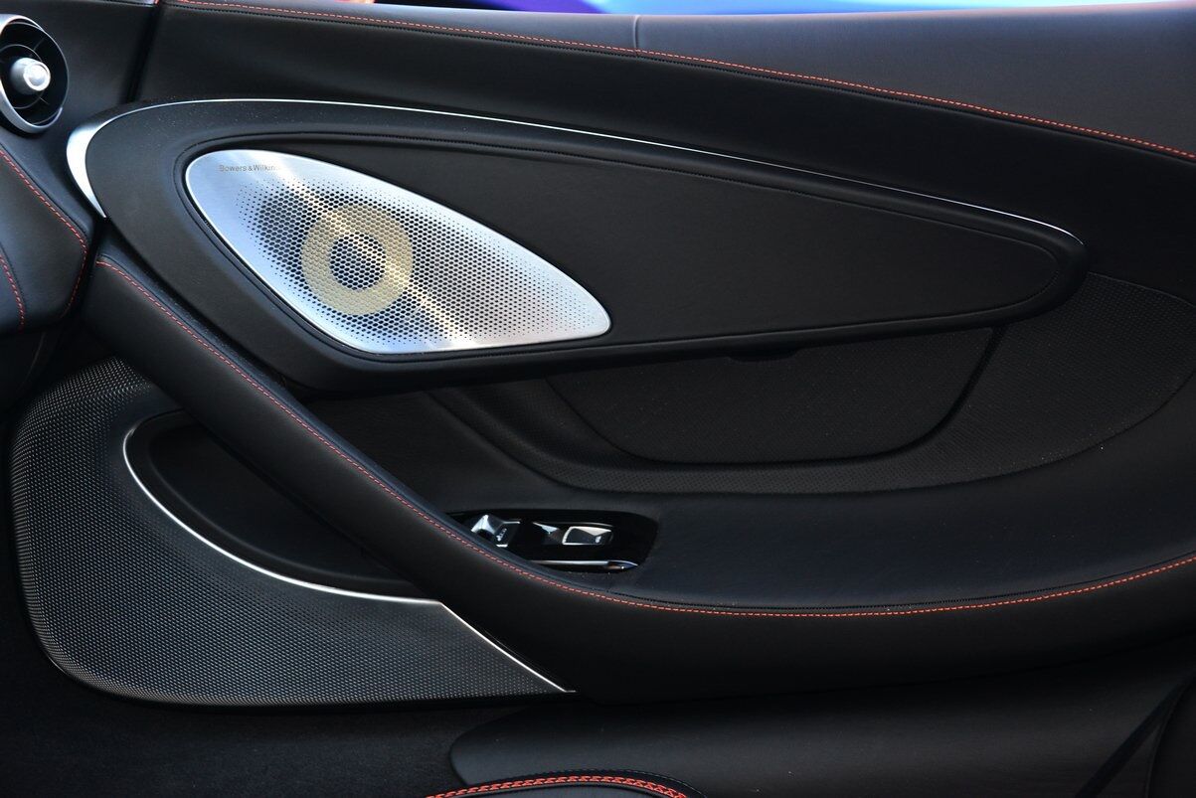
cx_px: 598
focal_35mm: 65
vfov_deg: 20.9
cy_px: 399
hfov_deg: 30.9
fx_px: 2160
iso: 640
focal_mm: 65
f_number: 4.8
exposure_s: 1/60
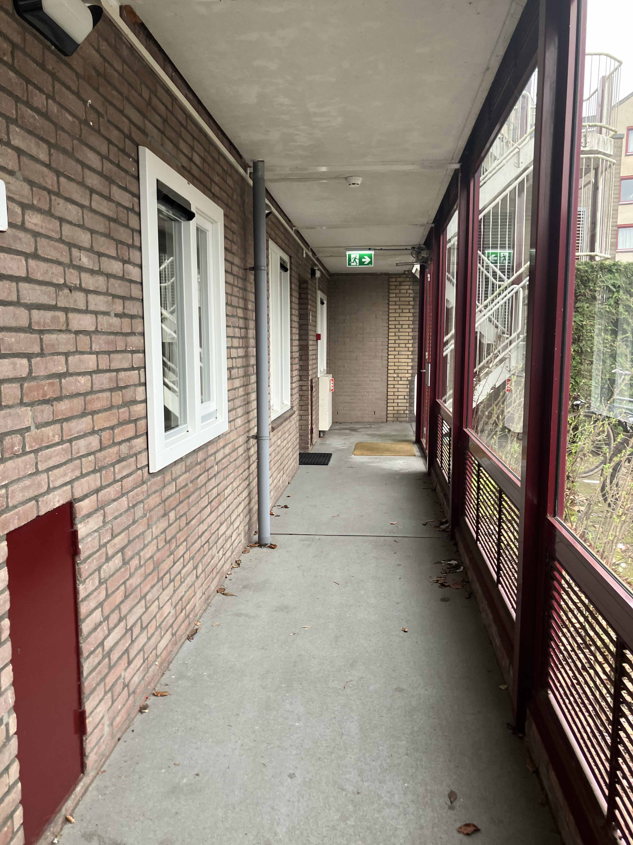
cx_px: 316
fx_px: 683
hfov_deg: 49.7
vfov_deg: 63.4
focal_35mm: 28
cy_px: 422
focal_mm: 3.99
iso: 80
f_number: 1.8
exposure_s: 1/121
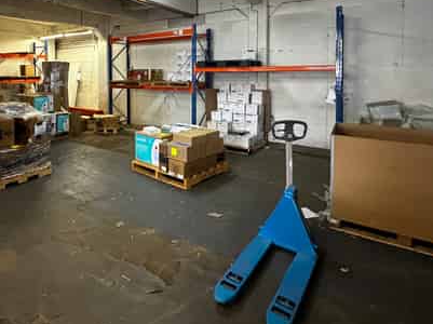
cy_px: 78
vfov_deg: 55.8
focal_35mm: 23
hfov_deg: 71.9
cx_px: 147
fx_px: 287
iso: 500
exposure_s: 1/50
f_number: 2.2
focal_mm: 2.22
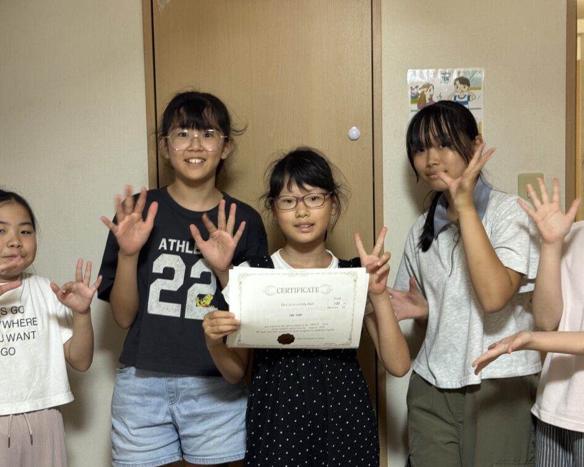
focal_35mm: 51
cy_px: 233
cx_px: 302
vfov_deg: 29.7
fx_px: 882
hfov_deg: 36.6
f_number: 1.78
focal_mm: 6.76
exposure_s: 1/40
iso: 200
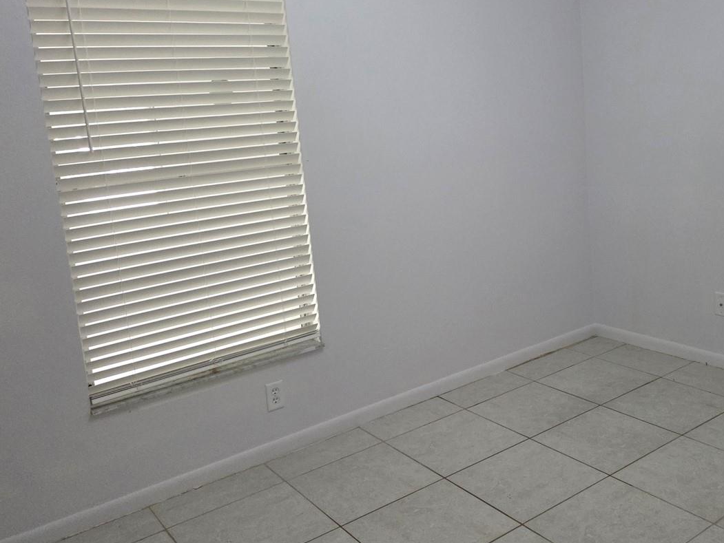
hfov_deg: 51.2
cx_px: 507
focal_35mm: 35
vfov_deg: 40.5
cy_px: 211
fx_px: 732
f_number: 1.8
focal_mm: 5.4
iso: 1250
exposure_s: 1/120
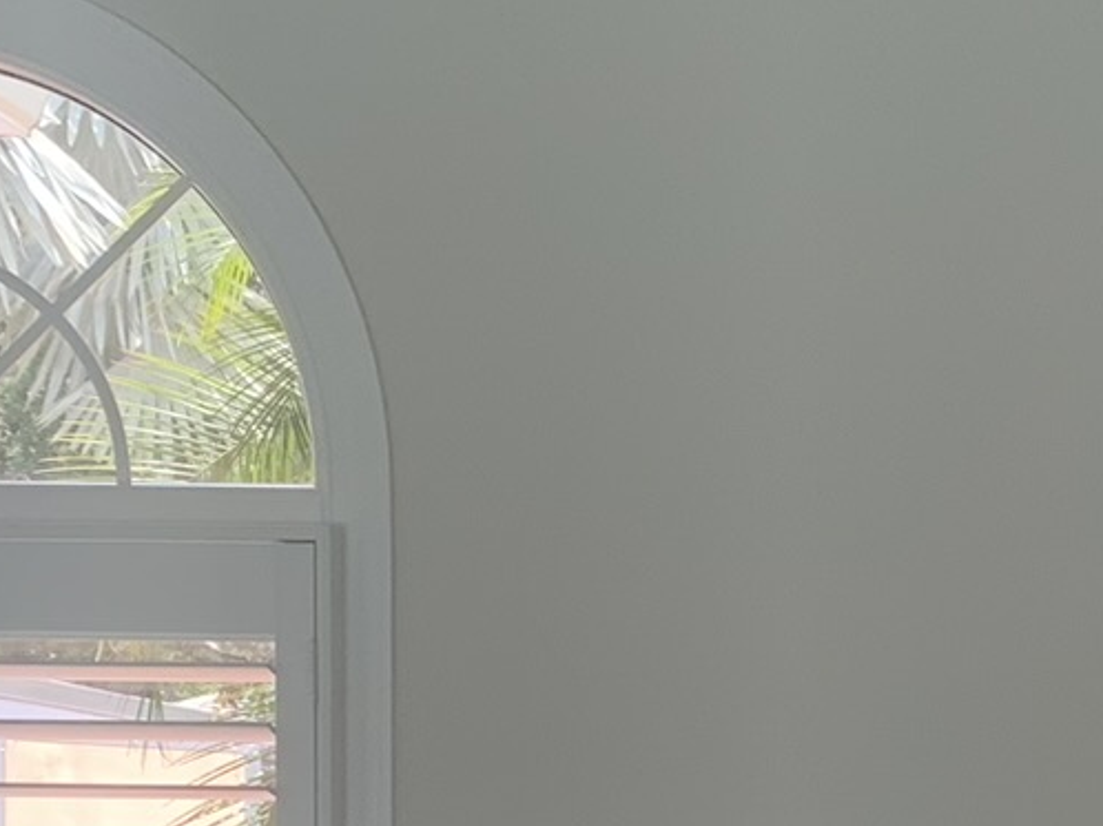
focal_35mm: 107
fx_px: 3408
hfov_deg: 18.0
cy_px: 1023
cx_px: 1068
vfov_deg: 13.4
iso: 50
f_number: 1.8
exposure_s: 1/121
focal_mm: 4.25
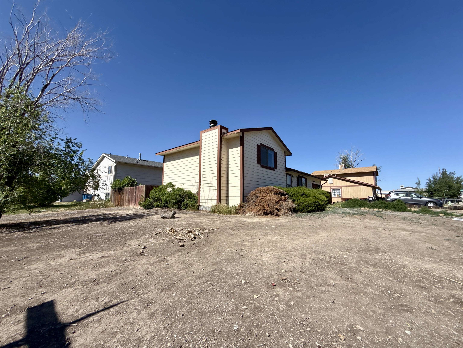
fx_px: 187
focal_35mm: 14
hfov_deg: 102.1
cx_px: 232
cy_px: 174
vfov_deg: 85.7
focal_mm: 2.22
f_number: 2.2
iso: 50
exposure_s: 1/3460
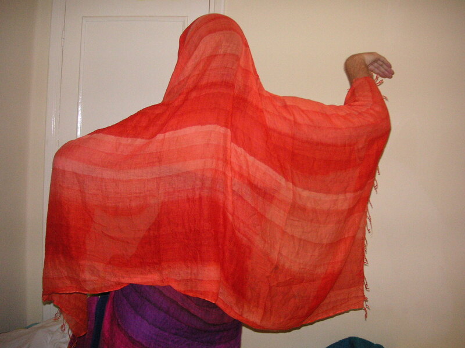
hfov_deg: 50.1
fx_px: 497
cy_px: 174
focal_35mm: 37
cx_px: 232
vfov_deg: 38.7
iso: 160
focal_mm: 6.1
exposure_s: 1/45
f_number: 2.8
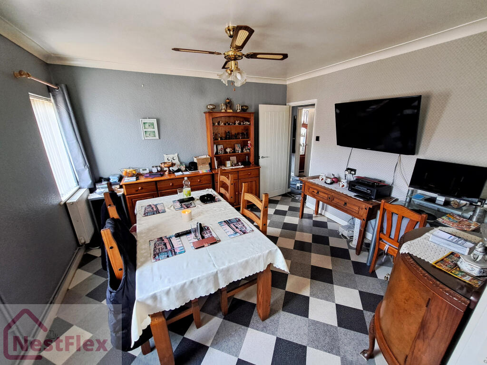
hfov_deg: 106.2
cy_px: 182
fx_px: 183
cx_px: 244
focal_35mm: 13
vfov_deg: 89.9
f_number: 2.2
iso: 125
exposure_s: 1/50
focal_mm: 1.74
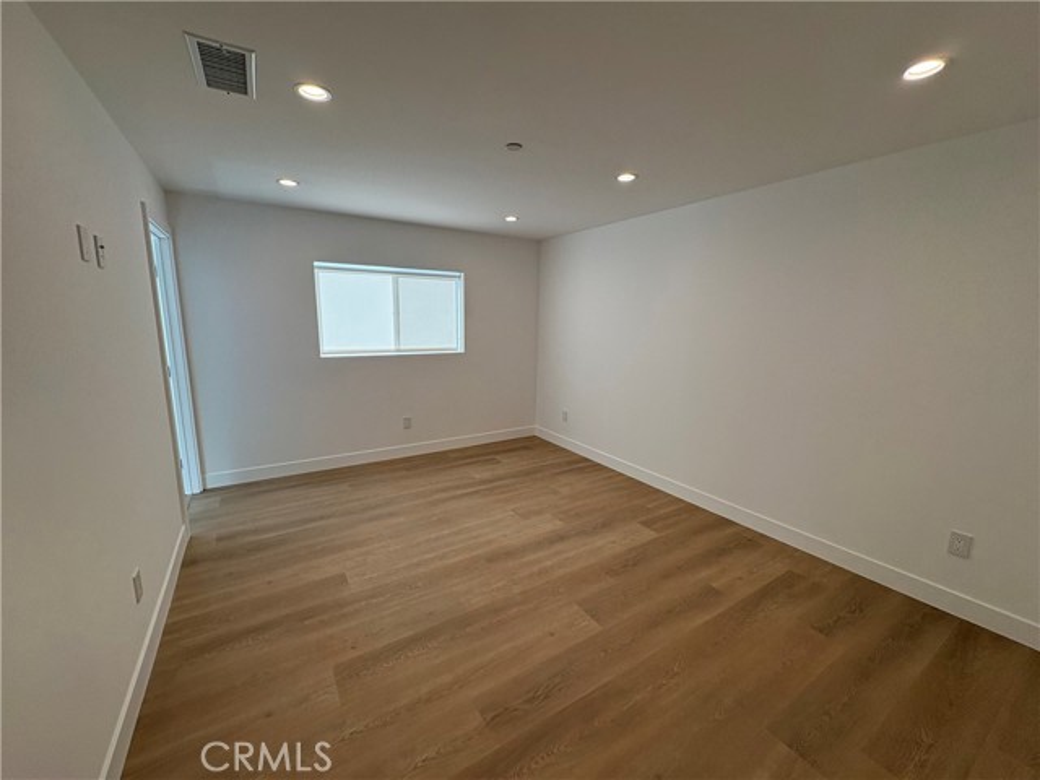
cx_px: 520
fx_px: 421
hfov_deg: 102.1
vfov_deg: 85.7
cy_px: 390
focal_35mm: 14
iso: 50
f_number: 2.2
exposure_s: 1/178
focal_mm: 2.22
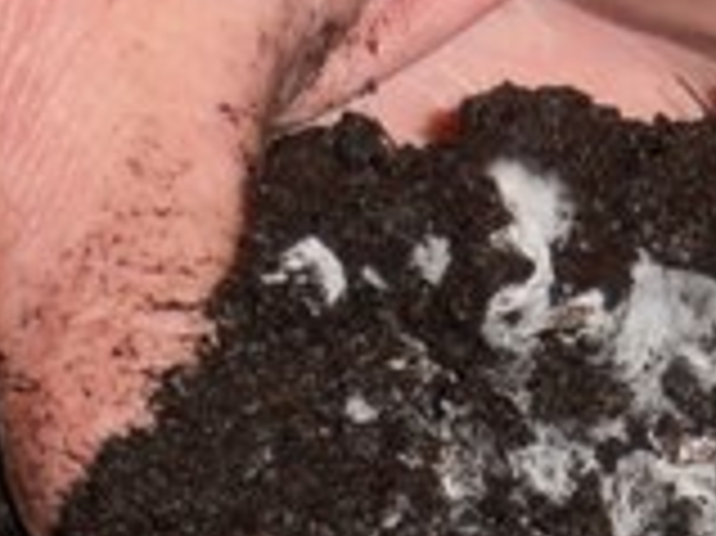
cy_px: 829
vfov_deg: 2.8
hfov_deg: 3.8
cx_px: 887
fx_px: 10748
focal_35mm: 520
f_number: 5.8
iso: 125
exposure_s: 1/80
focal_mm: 24.39
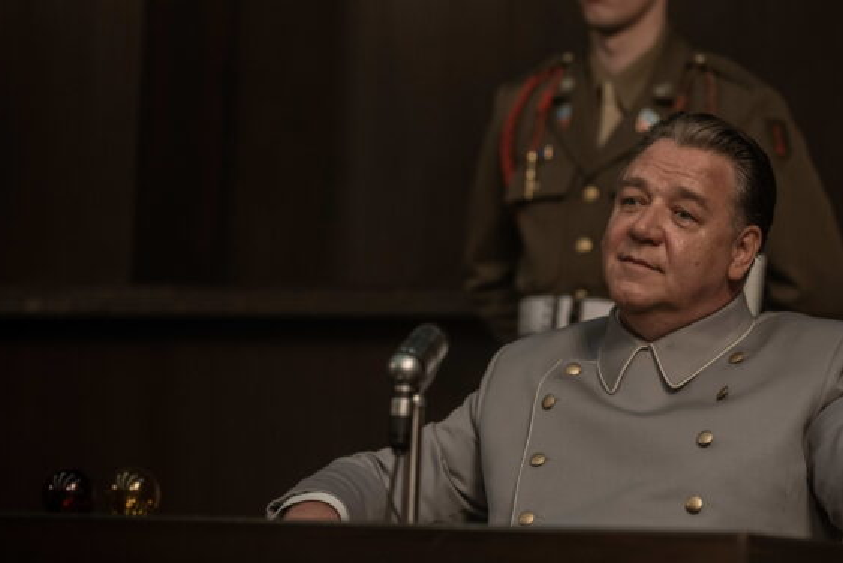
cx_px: 509
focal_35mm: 184
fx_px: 4311
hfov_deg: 11.2
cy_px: 359
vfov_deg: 7.5
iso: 640
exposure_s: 1/200
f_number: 2.2
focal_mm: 135
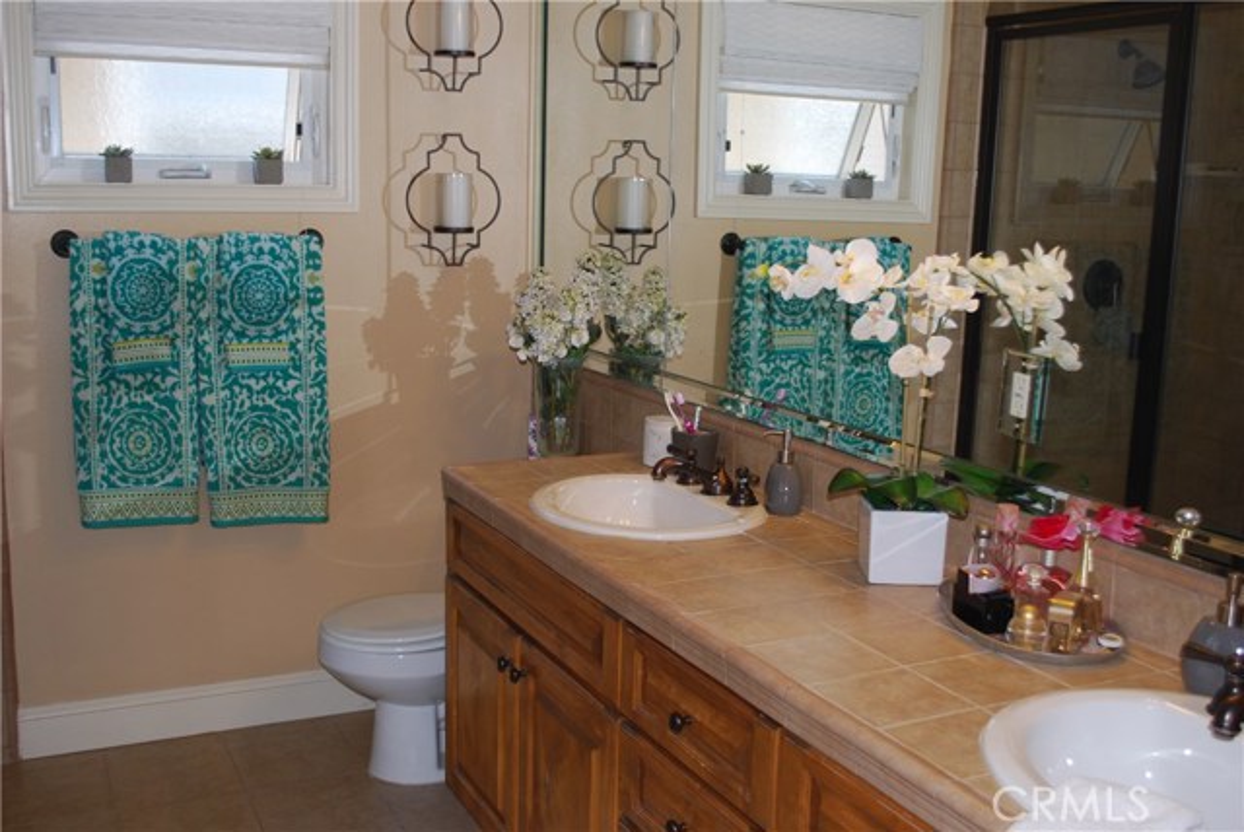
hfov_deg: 49.5
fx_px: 1349
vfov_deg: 34.3
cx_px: 622
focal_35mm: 39
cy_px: 416
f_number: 4.2
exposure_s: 1/60
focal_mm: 26
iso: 200
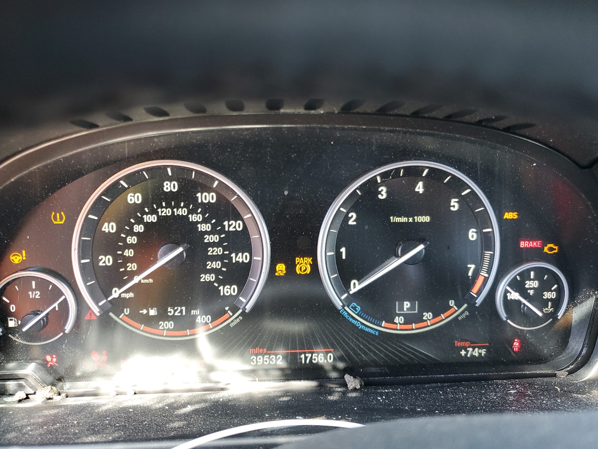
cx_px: 299
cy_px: 224
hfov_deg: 67.3
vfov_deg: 53.1
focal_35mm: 26
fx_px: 449
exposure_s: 1/60.2
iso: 98
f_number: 1.5
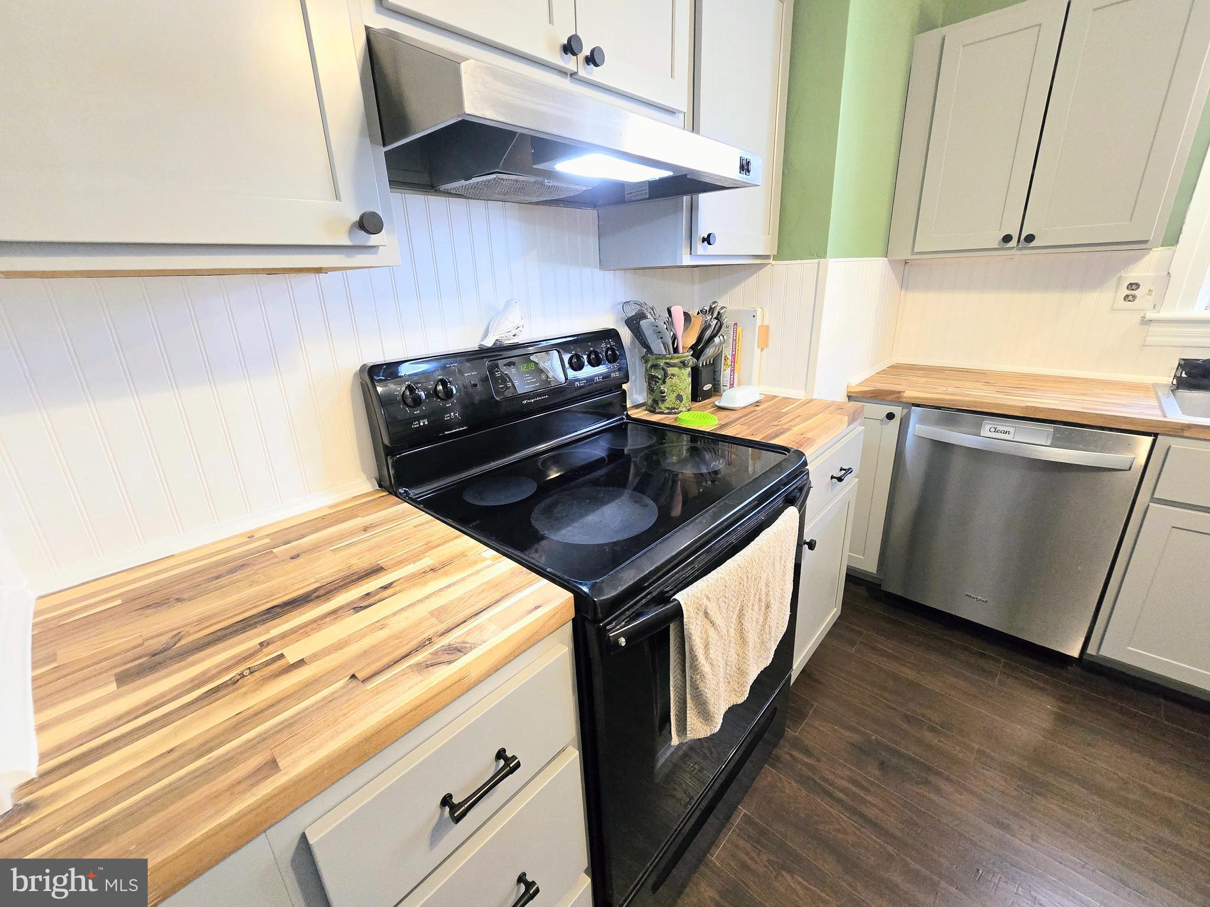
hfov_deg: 106.2
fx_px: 454
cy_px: 454
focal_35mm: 13
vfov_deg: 89.9
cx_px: 605
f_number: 2.2
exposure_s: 1/60
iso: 640
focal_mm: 2.2
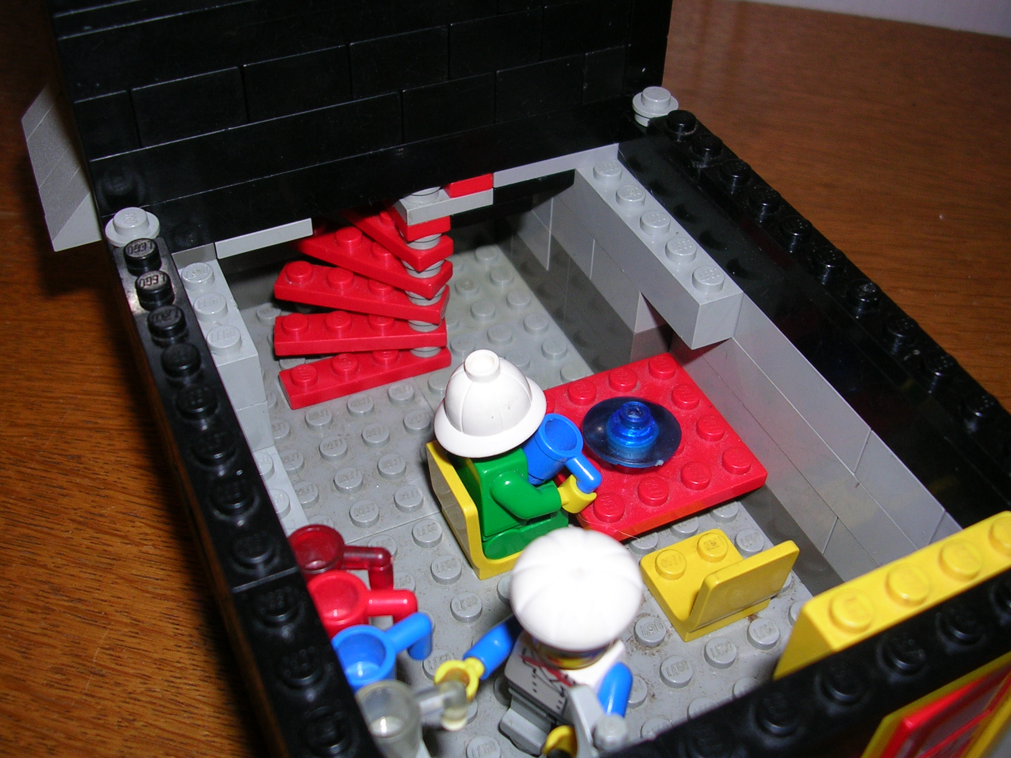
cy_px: 379
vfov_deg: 37.7
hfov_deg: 49.0
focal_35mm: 38
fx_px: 1110
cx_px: 506
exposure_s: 1/60.1
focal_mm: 5.8
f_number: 2.8
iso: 50
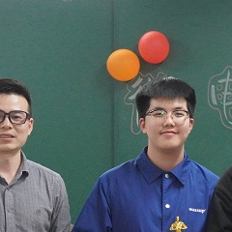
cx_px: 206
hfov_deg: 15.1
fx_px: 864
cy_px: 199
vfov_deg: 15.2
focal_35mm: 114
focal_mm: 32
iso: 6400
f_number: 5
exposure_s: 1/125
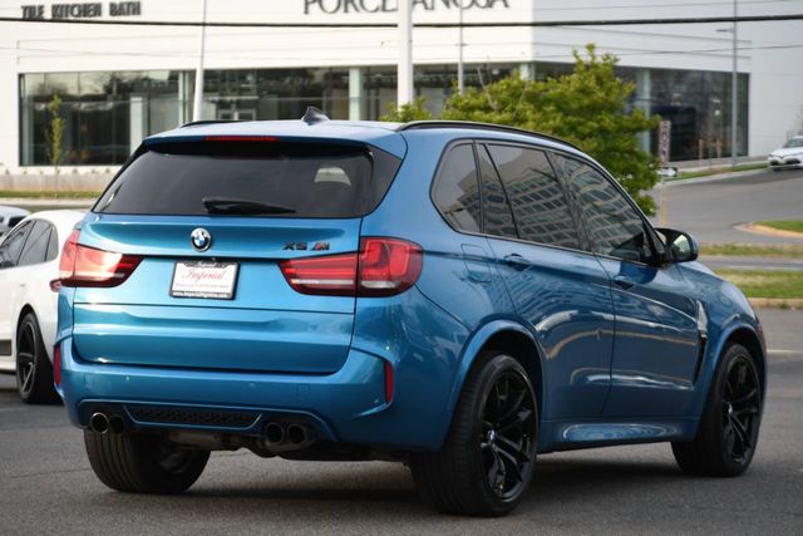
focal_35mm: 123
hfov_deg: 16.6
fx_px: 2744
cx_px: 402
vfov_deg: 11.2
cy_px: 268
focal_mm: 82
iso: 125
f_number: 4.8
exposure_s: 1/200
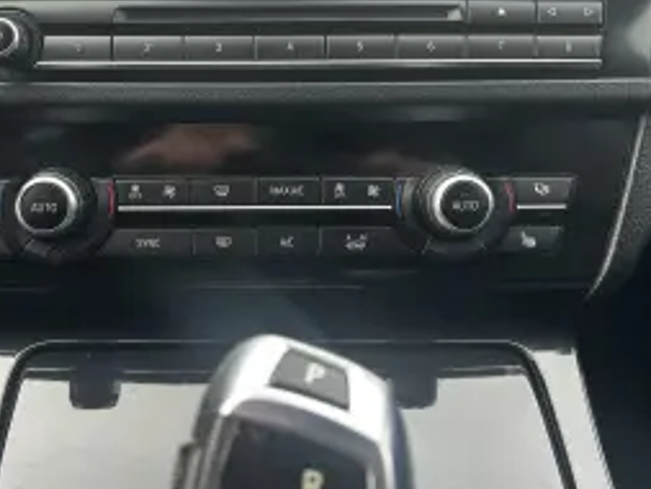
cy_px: 170
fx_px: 696
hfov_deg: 49.7
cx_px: 252
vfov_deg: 38.3
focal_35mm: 37
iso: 64
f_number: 1.5
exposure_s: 1/121
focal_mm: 5.7
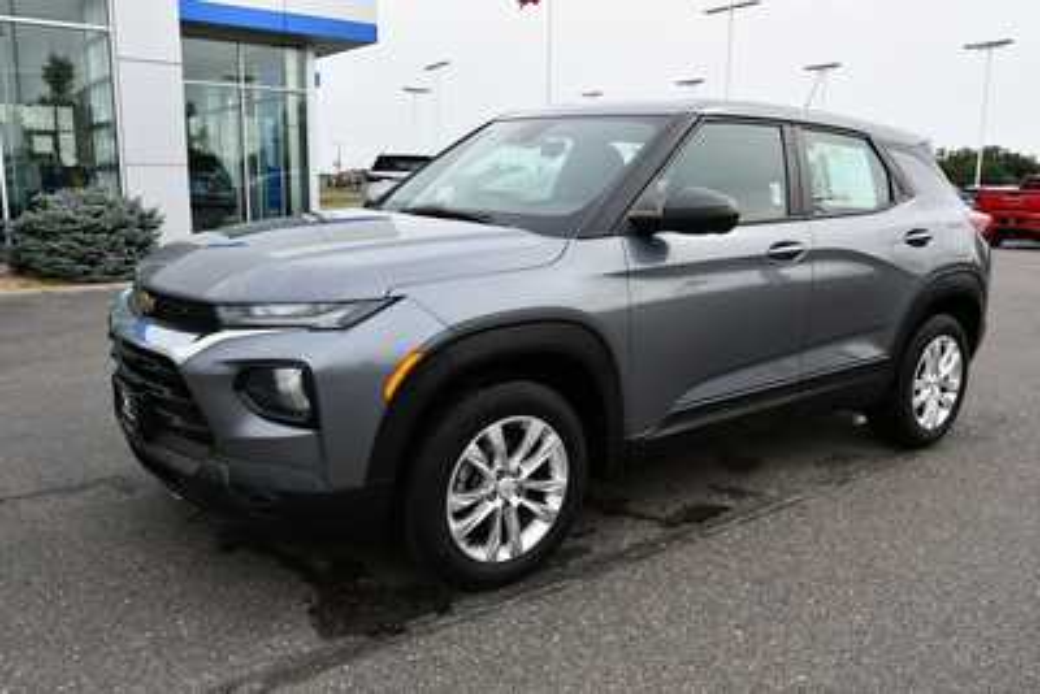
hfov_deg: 61.9
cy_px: 347
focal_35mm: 30
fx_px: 867
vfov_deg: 43.6
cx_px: 520
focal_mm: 20
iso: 200
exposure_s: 1/250
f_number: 8
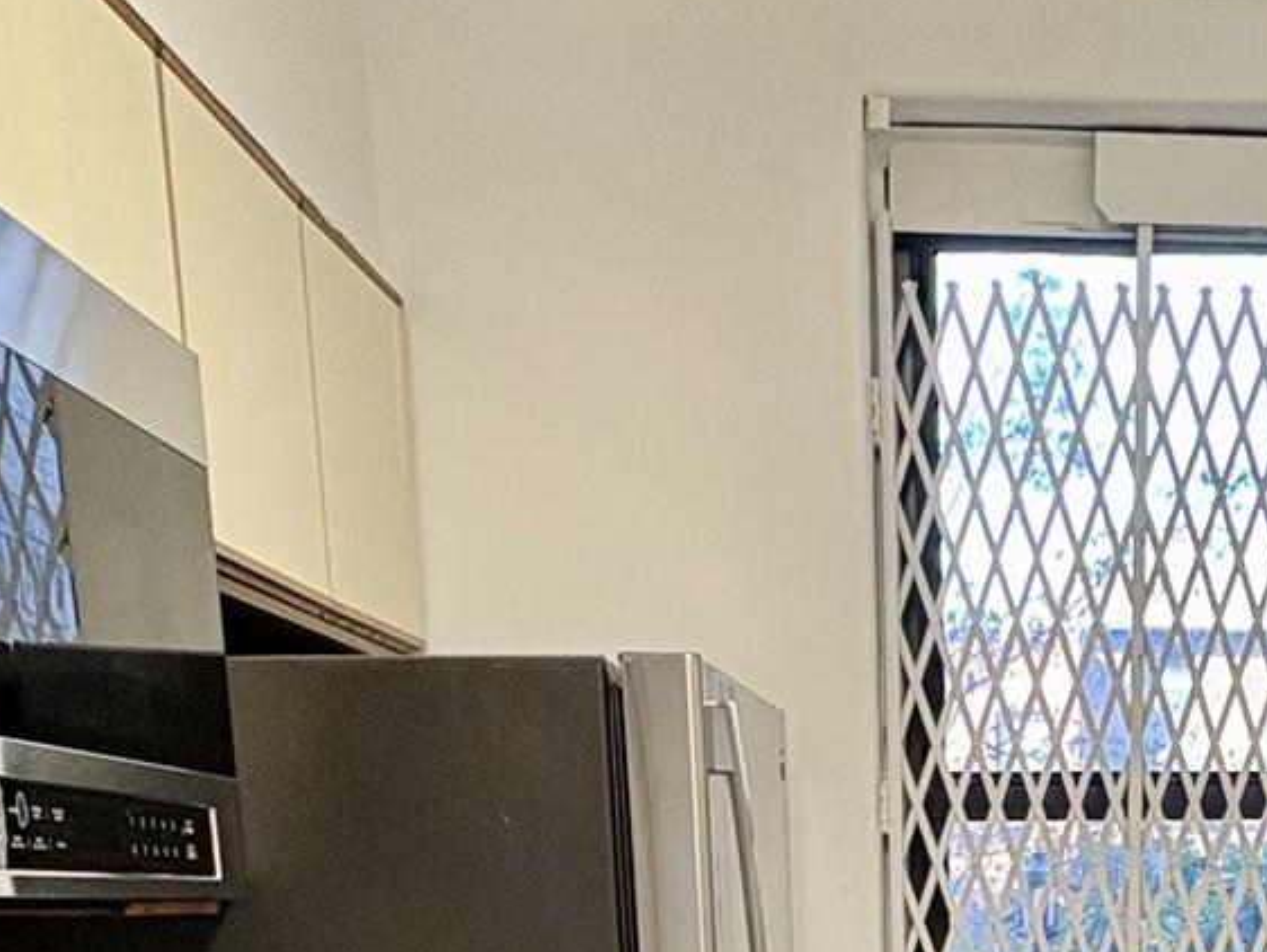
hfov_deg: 35.7
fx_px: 1867
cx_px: 1082
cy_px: 1447
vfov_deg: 22.9
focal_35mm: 51
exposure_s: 1/60
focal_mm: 2.22
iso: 125
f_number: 2.2
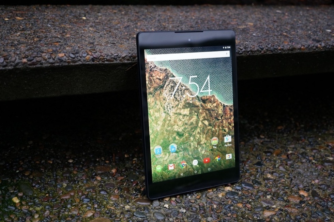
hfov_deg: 43.6
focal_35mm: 45
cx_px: 167
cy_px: 111
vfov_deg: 29.8
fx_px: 417
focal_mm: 30
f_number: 4
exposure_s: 1/60
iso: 640
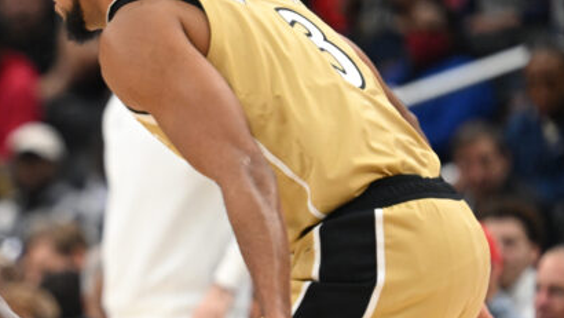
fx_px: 11744
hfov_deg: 2.7
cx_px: -36
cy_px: 338
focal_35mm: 785
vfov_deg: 1.5
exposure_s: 1/1000
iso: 4000
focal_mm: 300
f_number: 4
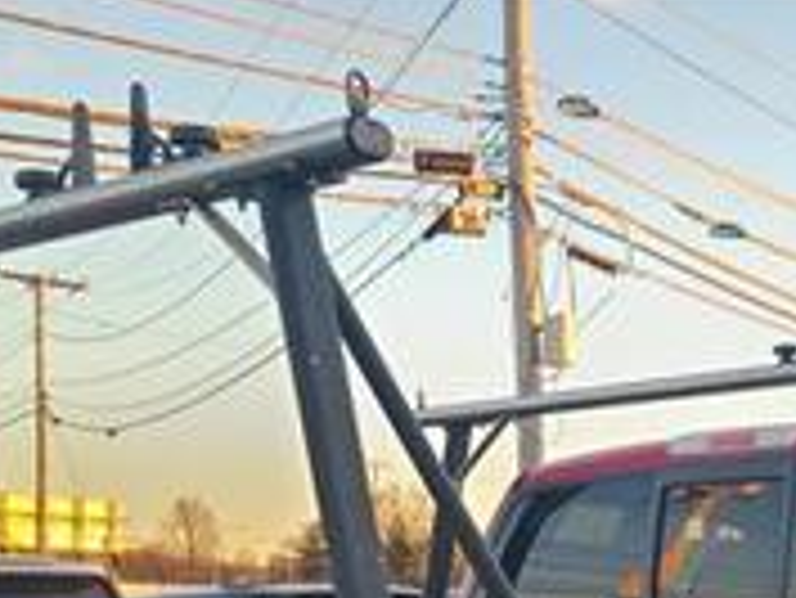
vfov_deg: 18.2
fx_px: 1703
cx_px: 576
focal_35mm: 74
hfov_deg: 26.1
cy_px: 827
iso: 40
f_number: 1.8
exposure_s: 1/159
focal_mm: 5.4
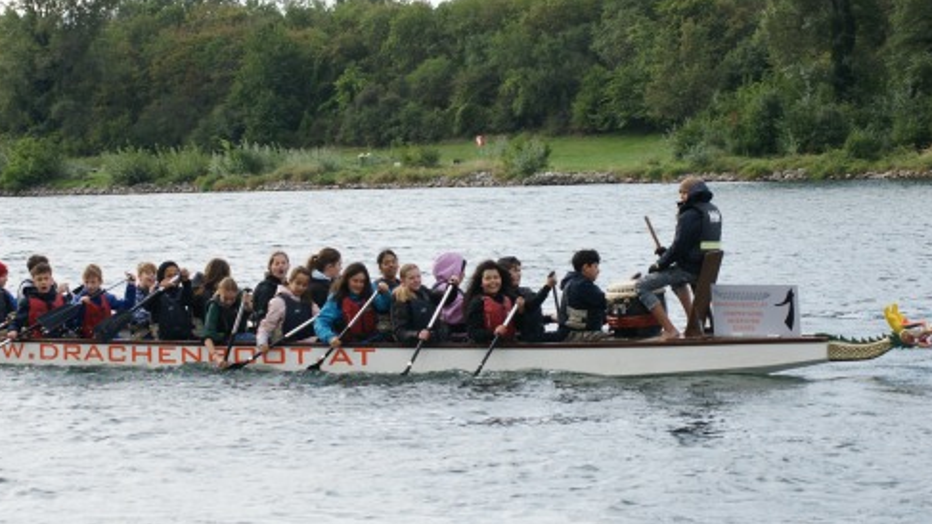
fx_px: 3158
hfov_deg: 16.8
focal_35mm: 128
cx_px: 446
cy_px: 233
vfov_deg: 9.5
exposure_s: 1/320
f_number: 7.1
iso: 200
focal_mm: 55
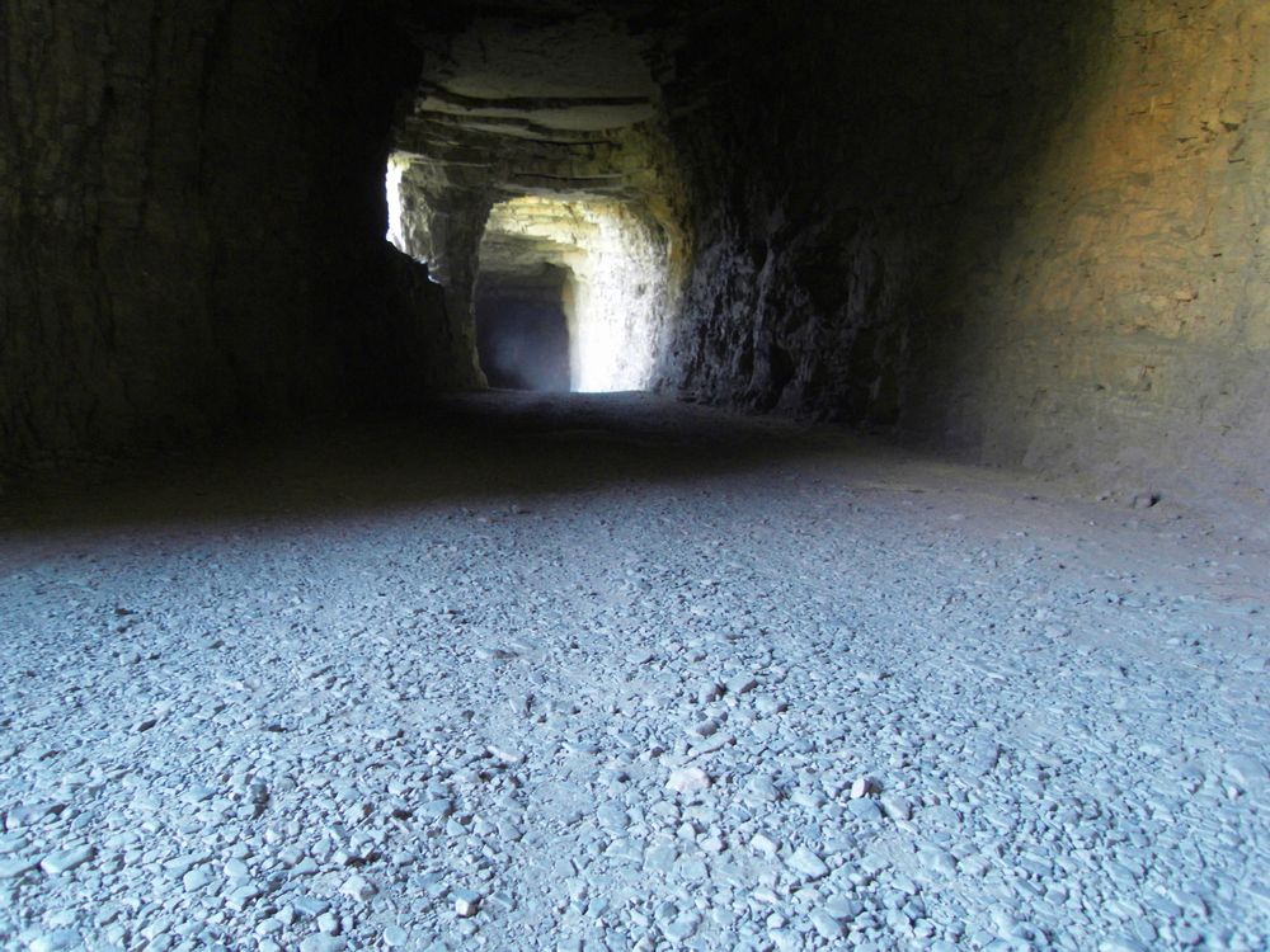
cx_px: 635
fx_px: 881
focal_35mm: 24
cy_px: 476
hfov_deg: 71.6
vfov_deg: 56.8
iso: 200
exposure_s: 1/15
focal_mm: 4.3
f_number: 2.8
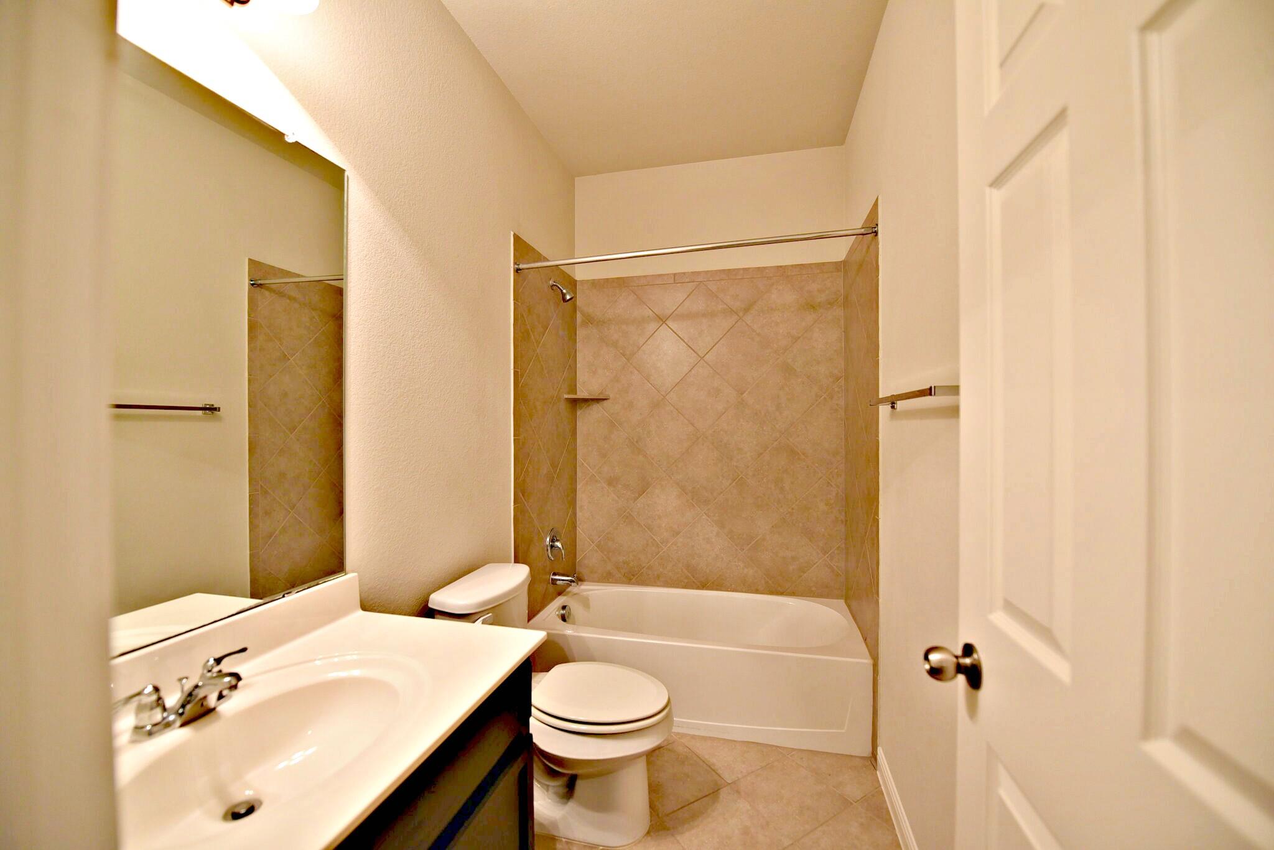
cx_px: 637
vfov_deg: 81.3
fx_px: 496
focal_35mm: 14
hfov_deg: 104.2
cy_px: 425
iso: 800
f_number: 2.8
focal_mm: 14
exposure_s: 1/60
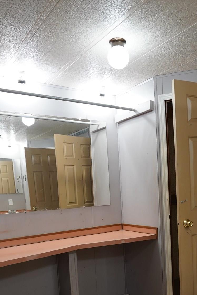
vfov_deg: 52.3
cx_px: 148
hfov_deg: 37.0
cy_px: 218
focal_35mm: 35
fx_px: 287
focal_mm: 17
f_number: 4
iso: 1250
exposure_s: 1/160
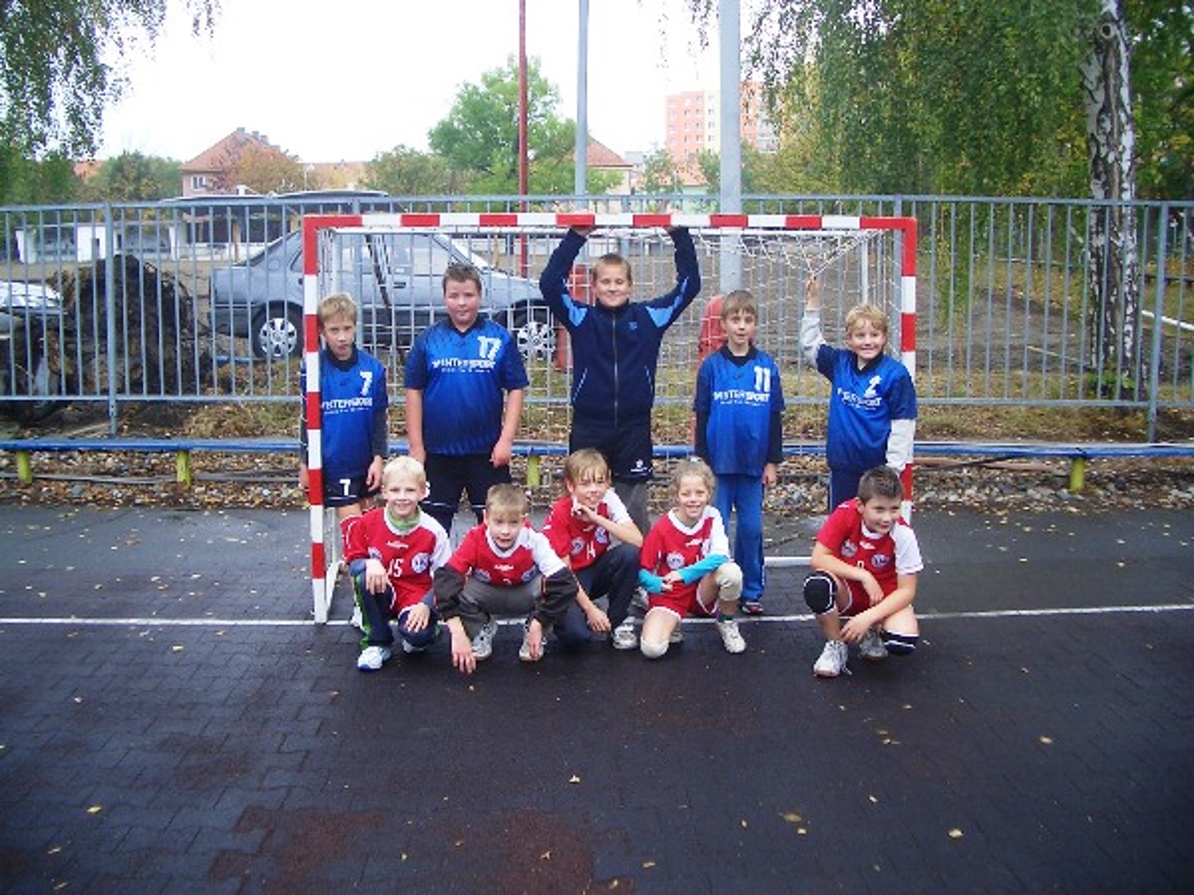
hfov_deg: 52.6
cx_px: 597
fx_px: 1207
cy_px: 448
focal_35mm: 35
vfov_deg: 40.7
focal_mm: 5.8
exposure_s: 1/125
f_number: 2.6
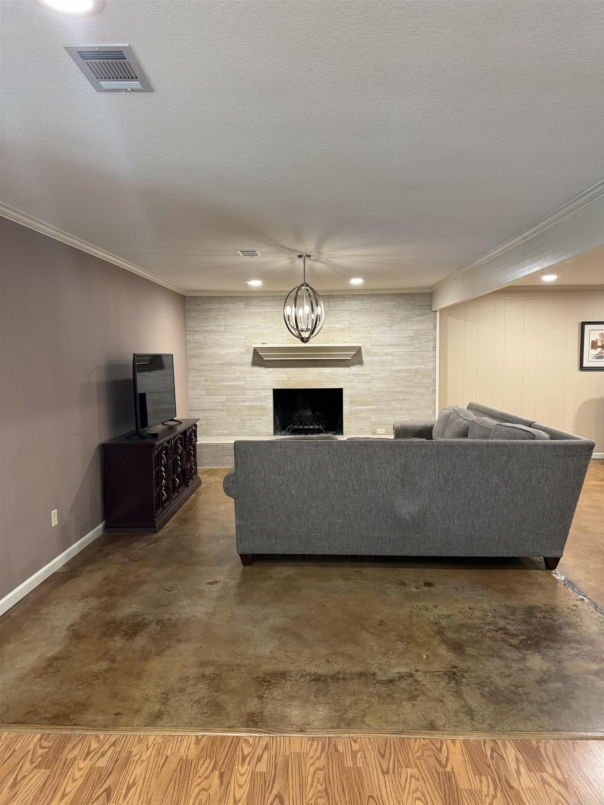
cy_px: 402
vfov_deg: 71.6
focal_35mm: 24
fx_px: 558
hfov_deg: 56.8
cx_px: 302
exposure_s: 1/60
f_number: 1.78
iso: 320
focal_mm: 6.76
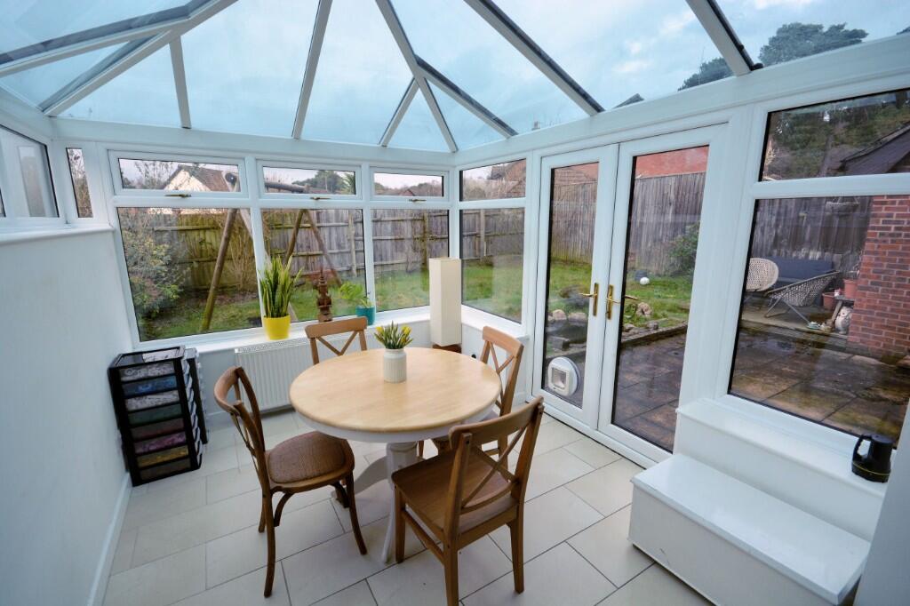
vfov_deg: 77.3
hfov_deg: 100.4
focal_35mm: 15
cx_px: 455
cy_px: 303
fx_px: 379
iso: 400
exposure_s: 1/400
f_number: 8
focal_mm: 10
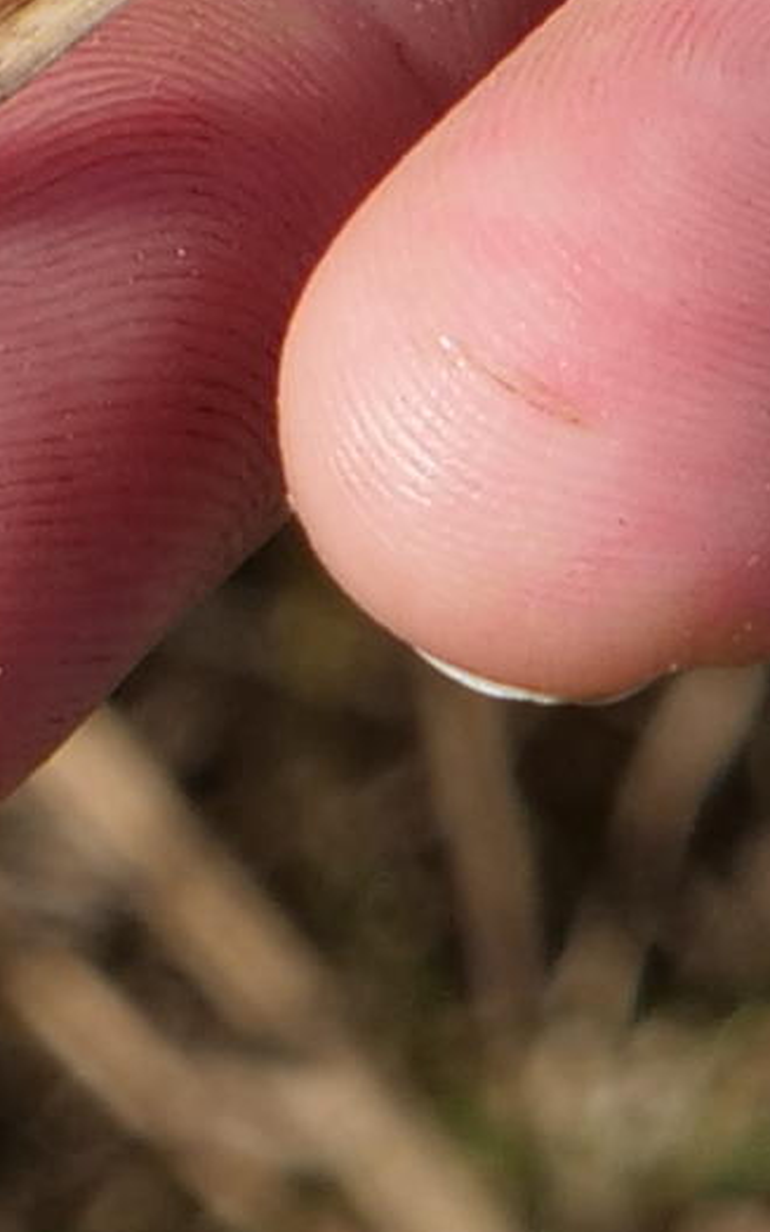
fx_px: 16313
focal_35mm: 486
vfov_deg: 4.2
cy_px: -2061
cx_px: 1571
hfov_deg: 2.7
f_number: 6.3
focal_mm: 24
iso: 200
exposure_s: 1/500
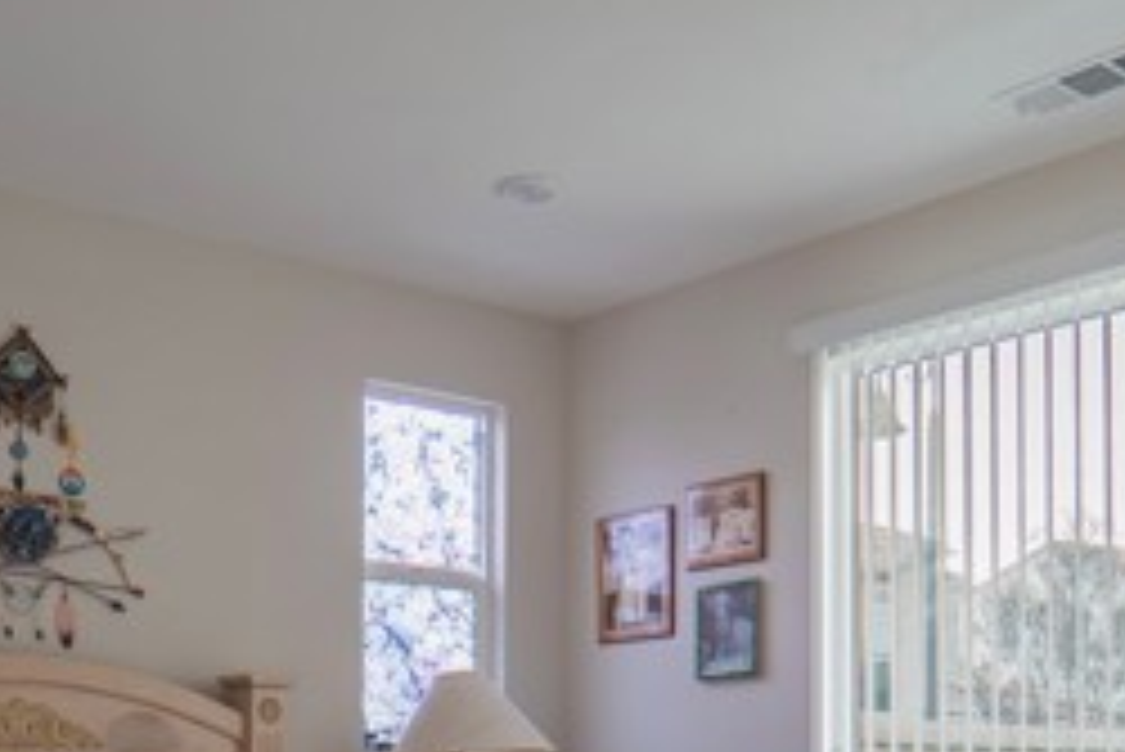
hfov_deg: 42.3
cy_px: 761
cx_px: 396
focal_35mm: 46
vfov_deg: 27.5
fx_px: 1438
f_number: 2.2
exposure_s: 1/160
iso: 50
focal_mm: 12
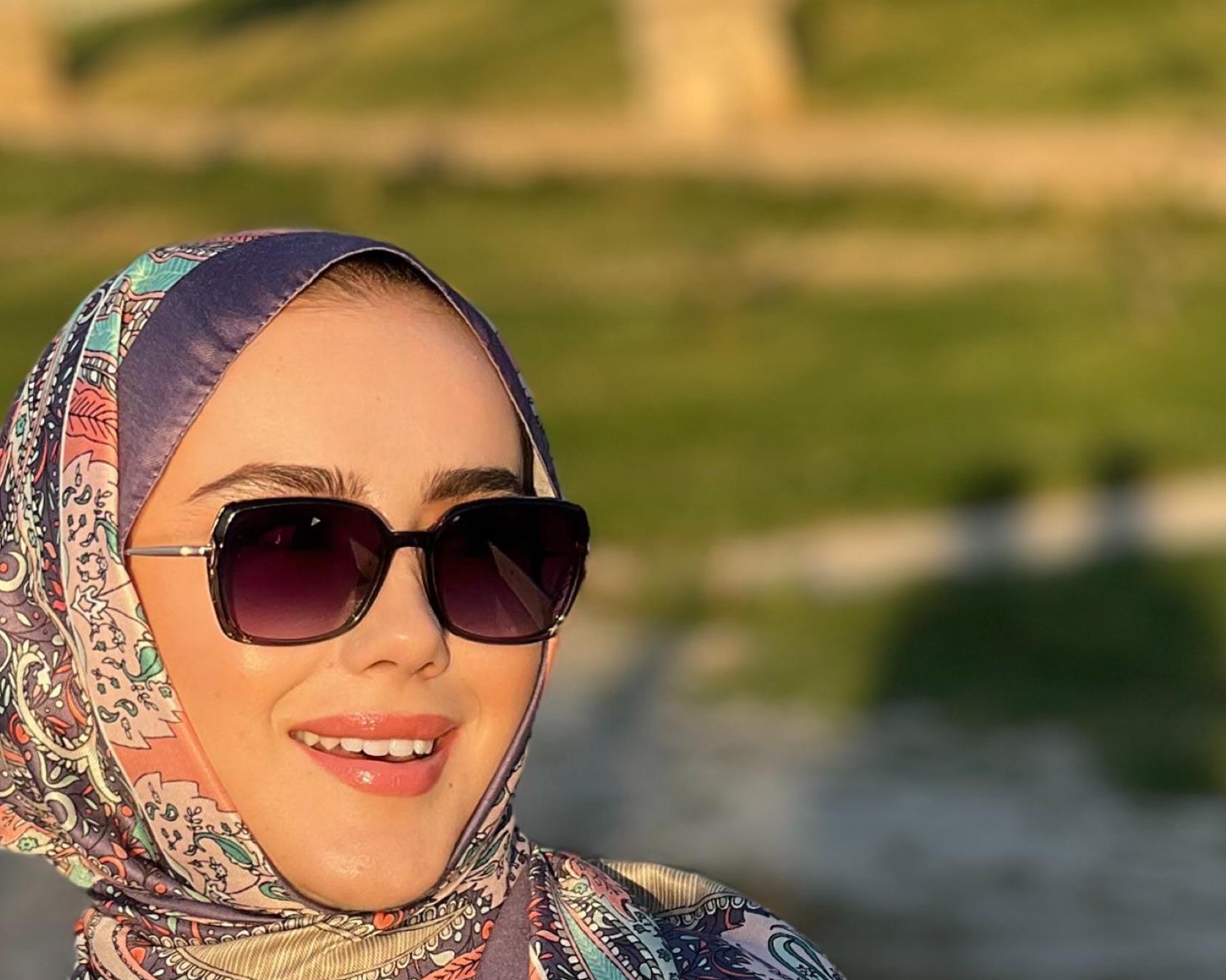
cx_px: 349
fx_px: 6567
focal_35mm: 181
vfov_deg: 8.4
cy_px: 1220
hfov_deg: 10.6
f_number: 2.8
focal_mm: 9
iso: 25
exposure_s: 1/233
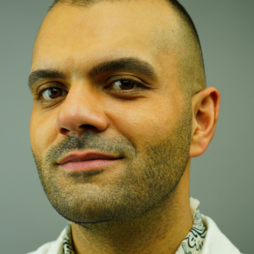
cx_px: 114
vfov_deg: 24.9
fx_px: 573
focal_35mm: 69
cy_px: 173
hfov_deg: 25.0
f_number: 5.6
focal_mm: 48
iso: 500
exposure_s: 1/250
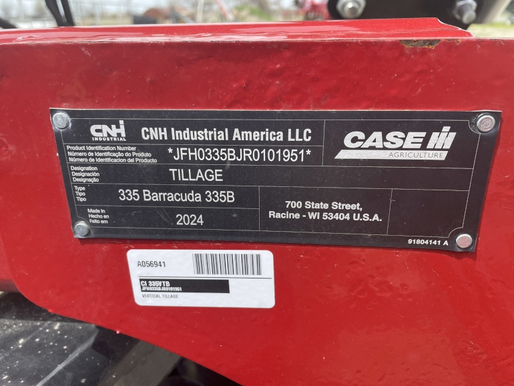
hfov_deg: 65.3
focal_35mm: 27
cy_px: 196
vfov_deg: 51.4
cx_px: 262
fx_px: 401
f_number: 1.6
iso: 32
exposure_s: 1/875
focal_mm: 4.2
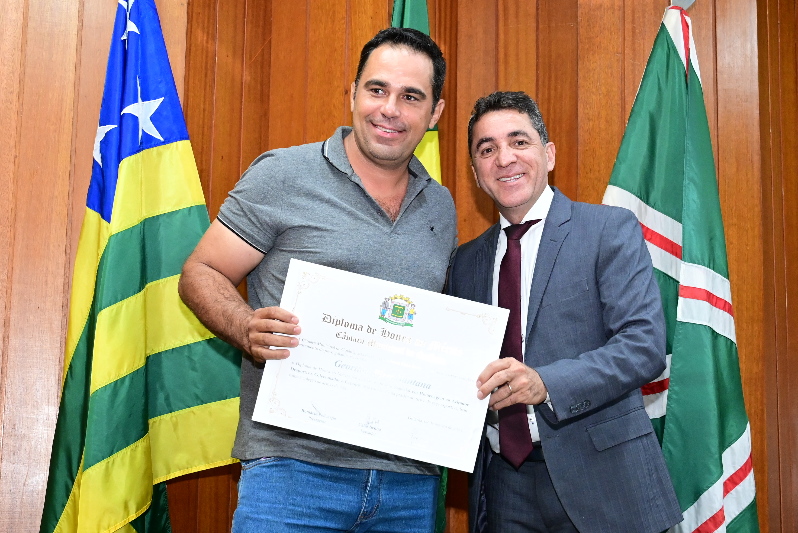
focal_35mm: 63
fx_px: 1398
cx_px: 399
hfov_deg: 31.9
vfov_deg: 21.6
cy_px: 266
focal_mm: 42
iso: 4000
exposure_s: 1/125
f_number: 4
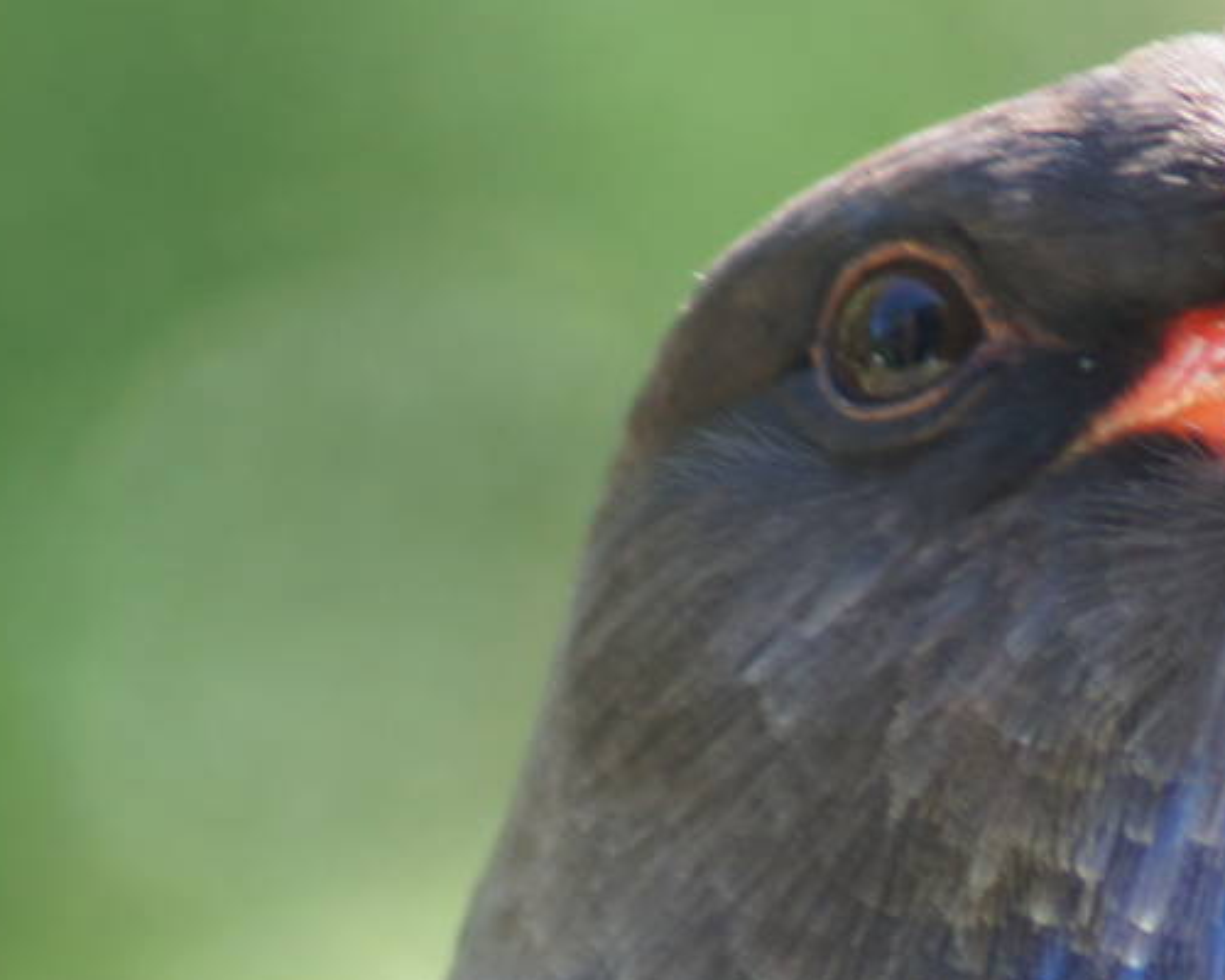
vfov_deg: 1.1
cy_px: 986
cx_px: 1105
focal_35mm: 1351
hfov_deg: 1.4
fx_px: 48981
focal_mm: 300
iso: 200
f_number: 5.6
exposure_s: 1/40
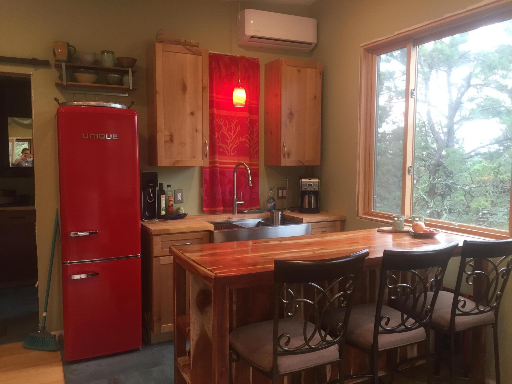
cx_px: 256
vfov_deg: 48.2
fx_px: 429
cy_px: 192
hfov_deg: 61.7
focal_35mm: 29
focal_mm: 4.15
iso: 40
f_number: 2.2
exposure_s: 1/30
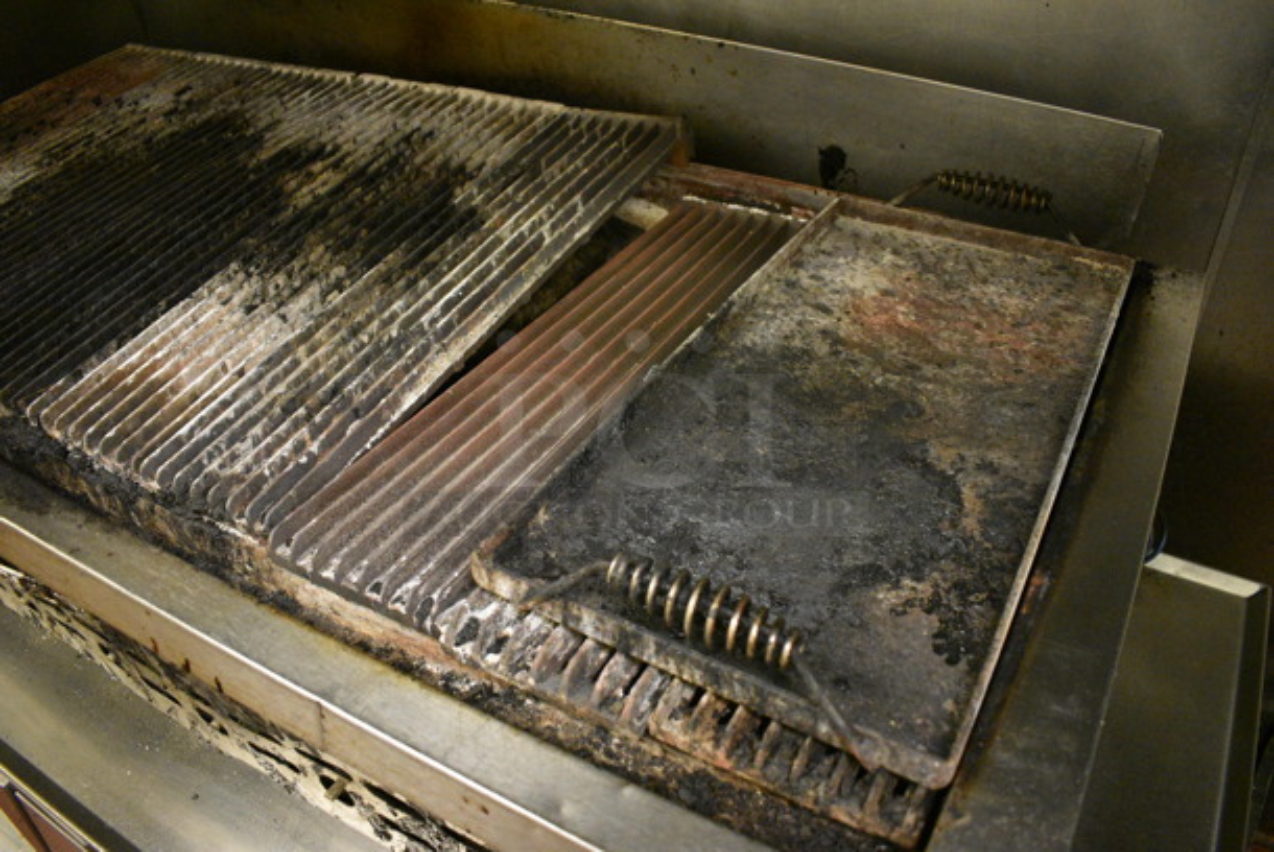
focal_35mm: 27
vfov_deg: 48.0
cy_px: 426
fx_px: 956
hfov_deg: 67.3
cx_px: 637
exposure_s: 1/125
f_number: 3.5
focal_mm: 18
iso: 5000
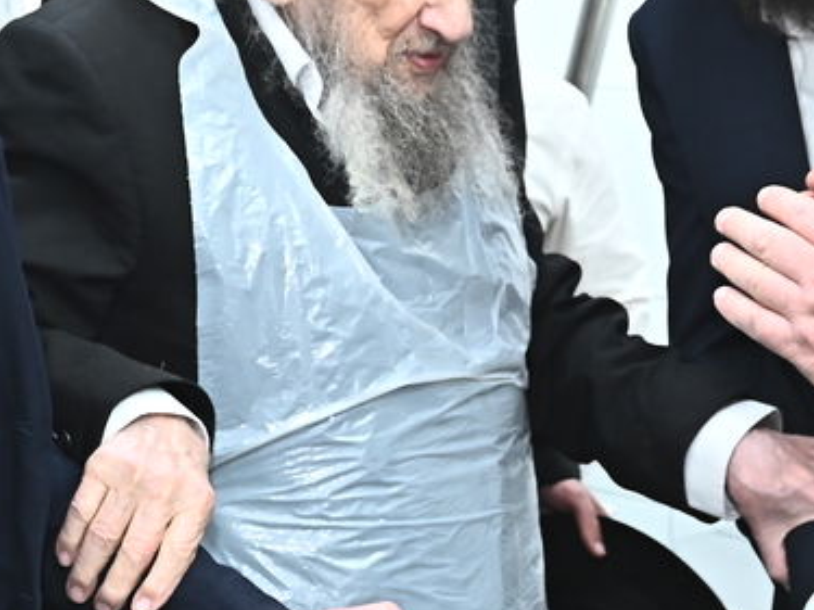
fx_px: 2445
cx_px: 649
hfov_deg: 18.7
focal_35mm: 104
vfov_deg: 14.0
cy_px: -17
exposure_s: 1/200
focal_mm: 29
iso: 2500
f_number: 5
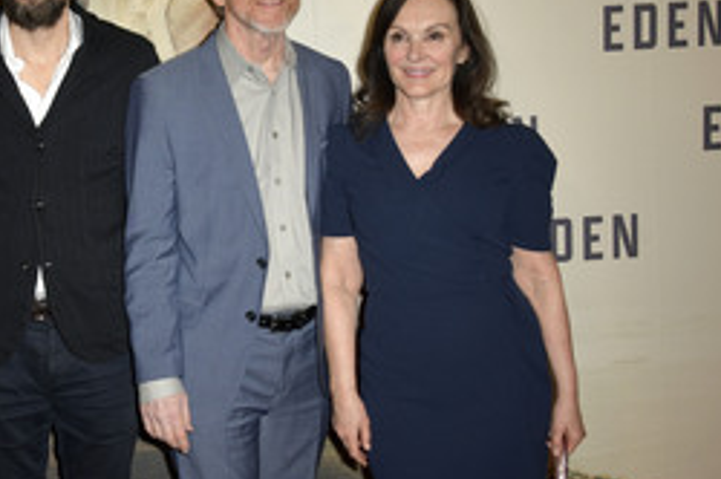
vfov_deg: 24.1
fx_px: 1120
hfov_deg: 34.0
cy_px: 208
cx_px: 88
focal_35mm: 56
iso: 250
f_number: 5.6
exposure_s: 1/250
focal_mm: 31
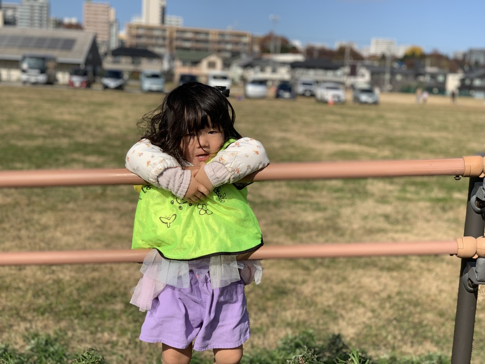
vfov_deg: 28.0
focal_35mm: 52
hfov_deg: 36.8
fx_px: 729
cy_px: 182
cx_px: 242
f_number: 2.4
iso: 16
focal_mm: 6
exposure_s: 1/1776
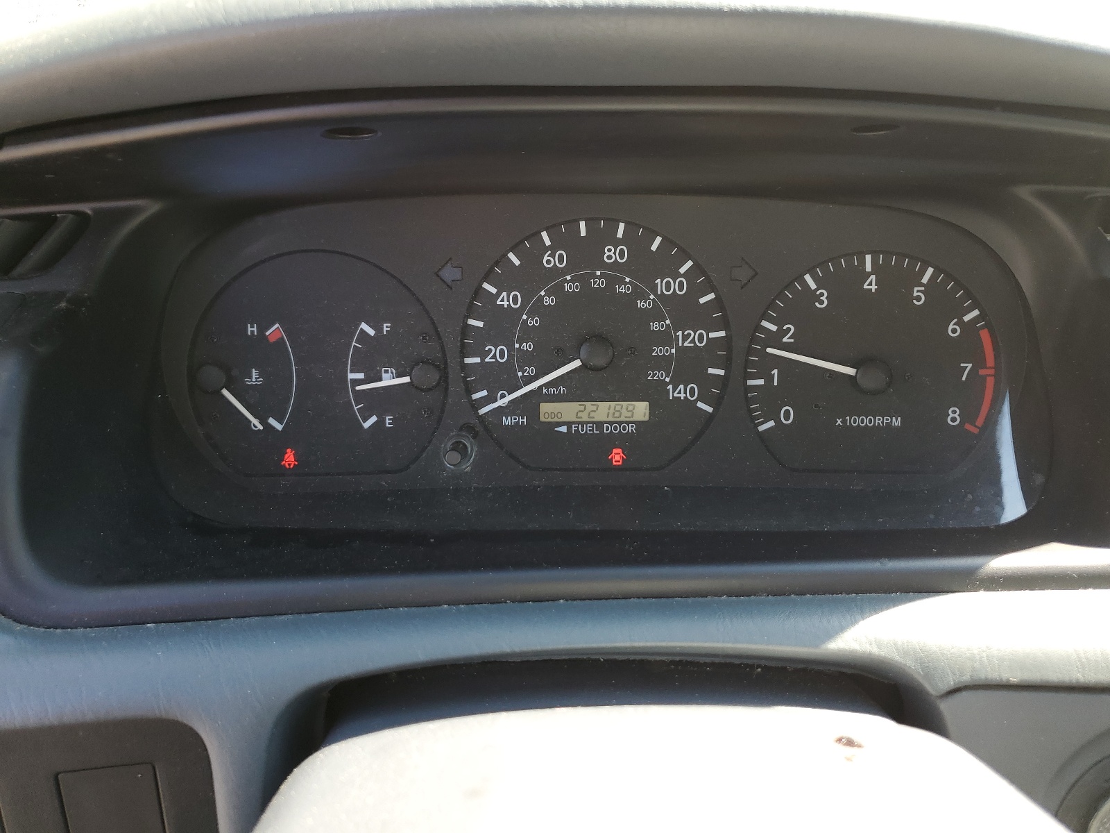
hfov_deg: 67.3
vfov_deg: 53.1
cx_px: 555
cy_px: 416
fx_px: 834
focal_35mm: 26
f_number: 1.5
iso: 50
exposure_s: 1/182
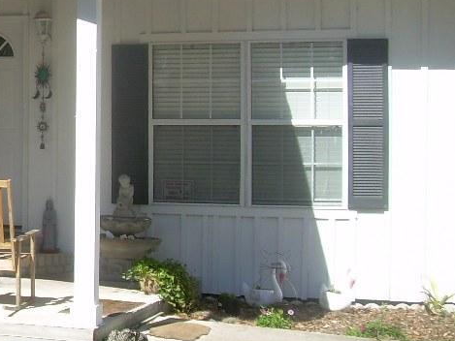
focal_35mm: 92
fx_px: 1210
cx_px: -66
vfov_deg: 16.0
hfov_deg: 20.2
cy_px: 97
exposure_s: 1/648
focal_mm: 6.3
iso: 50
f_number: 2.8
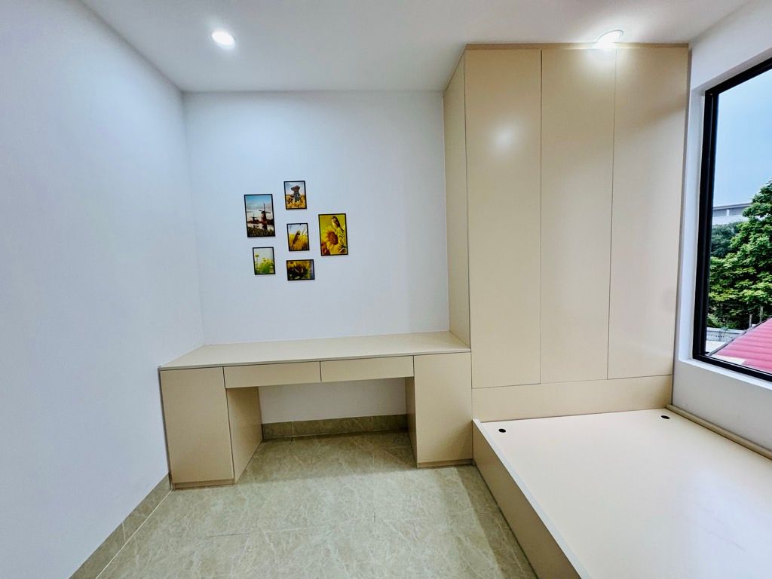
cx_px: 386
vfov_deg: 85.7
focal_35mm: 14
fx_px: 312
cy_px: 290
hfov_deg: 102.1
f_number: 2.2
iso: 160
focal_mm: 2.22
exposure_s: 1/100
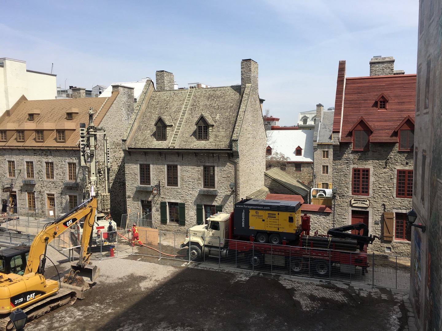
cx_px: 221
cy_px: 166
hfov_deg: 61.7
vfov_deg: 48.2
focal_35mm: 29
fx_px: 370
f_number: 2.2
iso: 25
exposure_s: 1/1923
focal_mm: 4.15
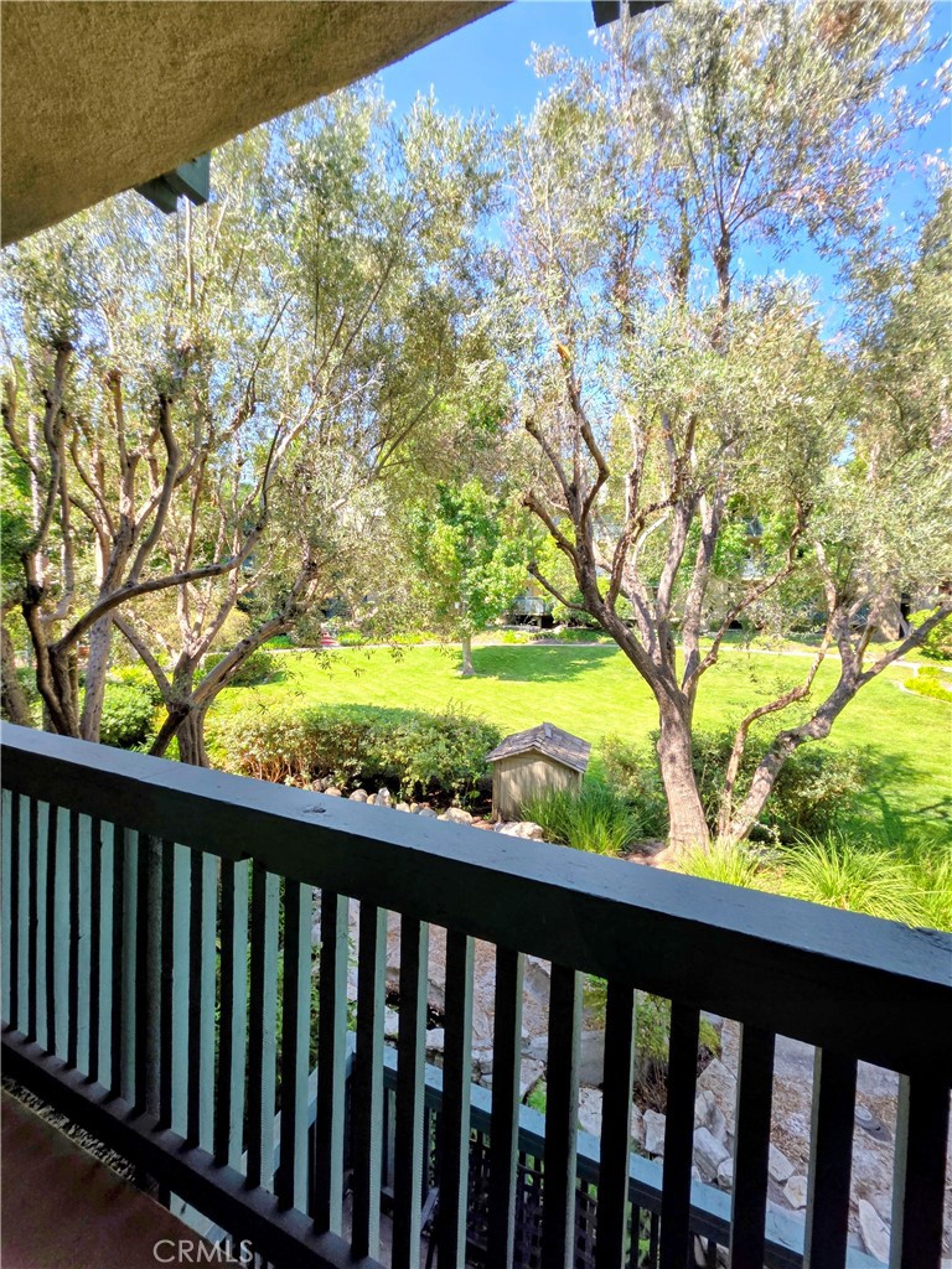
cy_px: 634
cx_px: 476
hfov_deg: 89.9
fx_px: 477
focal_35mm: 13
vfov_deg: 106.2
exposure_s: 1/430
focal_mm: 2.2
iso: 40
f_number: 1.9
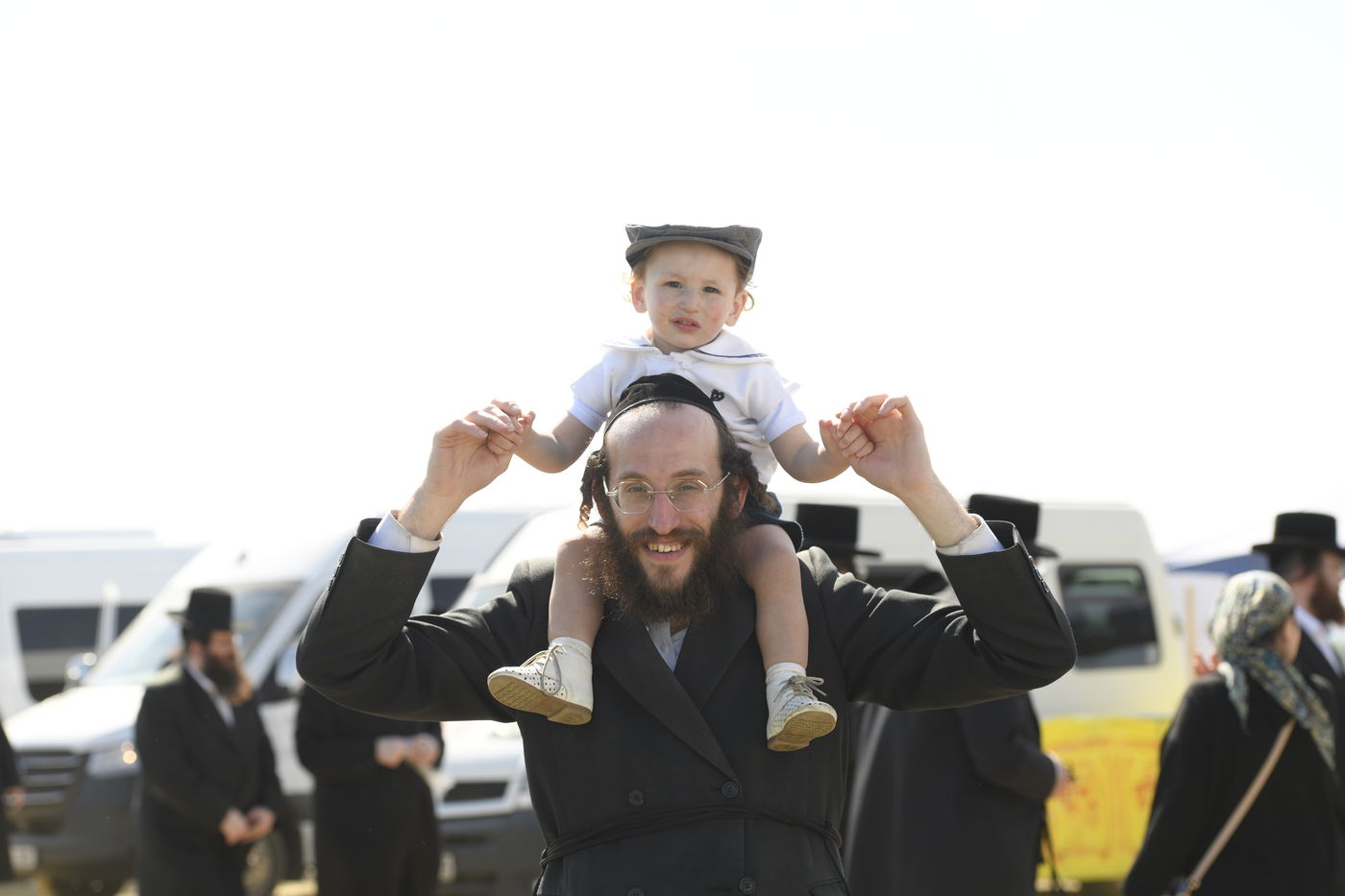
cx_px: 672
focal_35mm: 90
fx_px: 3362
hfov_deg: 22.6
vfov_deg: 15.2
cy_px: 448
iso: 100
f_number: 5
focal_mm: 90
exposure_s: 1/320
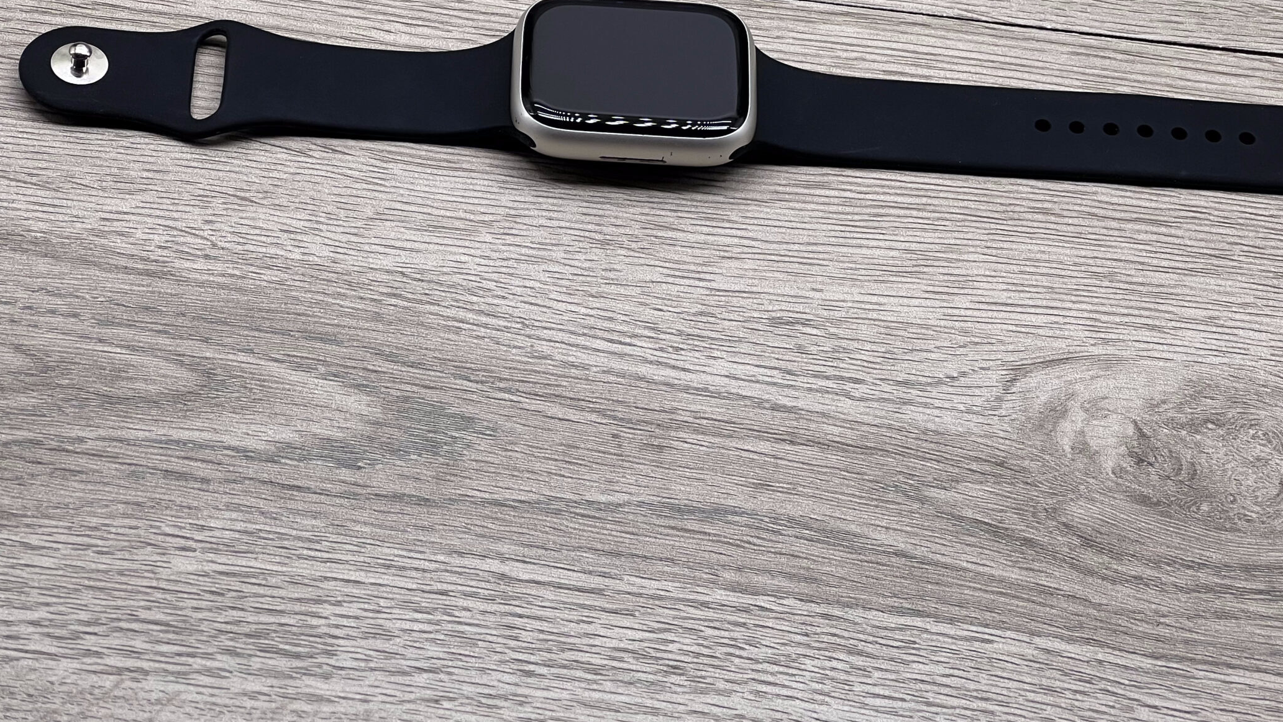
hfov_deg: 20.5
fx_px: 3538
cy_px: 135
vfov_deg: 11.6
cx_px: 747
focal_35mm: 104
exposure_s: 1/100
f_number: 2.8
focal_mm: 9
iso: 50
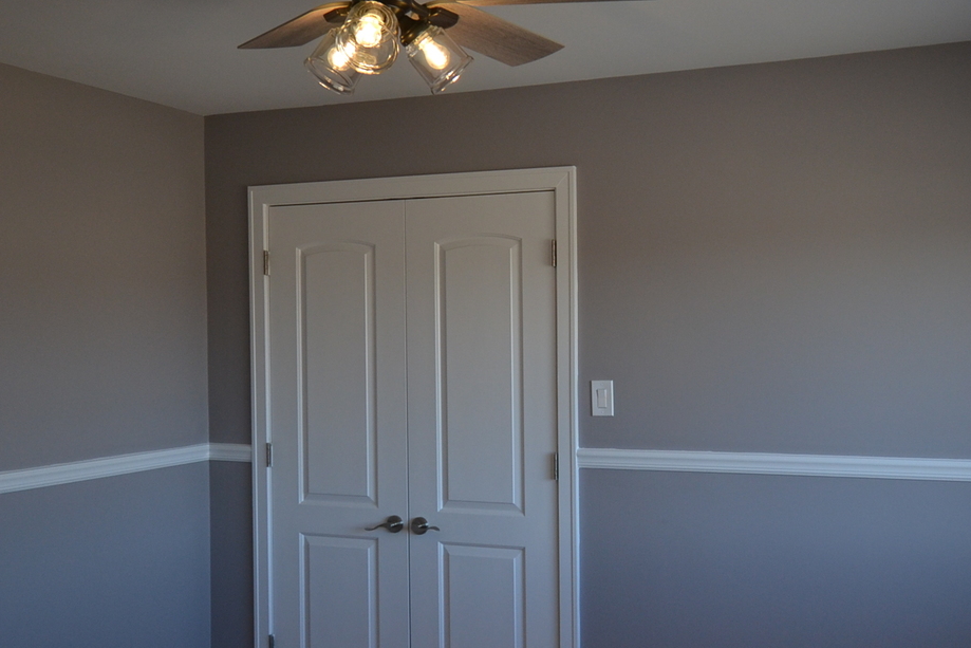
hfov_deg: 50.6
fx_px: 998
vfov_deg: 35.9
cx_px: 672
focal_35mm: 37
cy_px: 349
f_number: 5
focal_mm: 14
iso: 400
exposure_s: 1/80
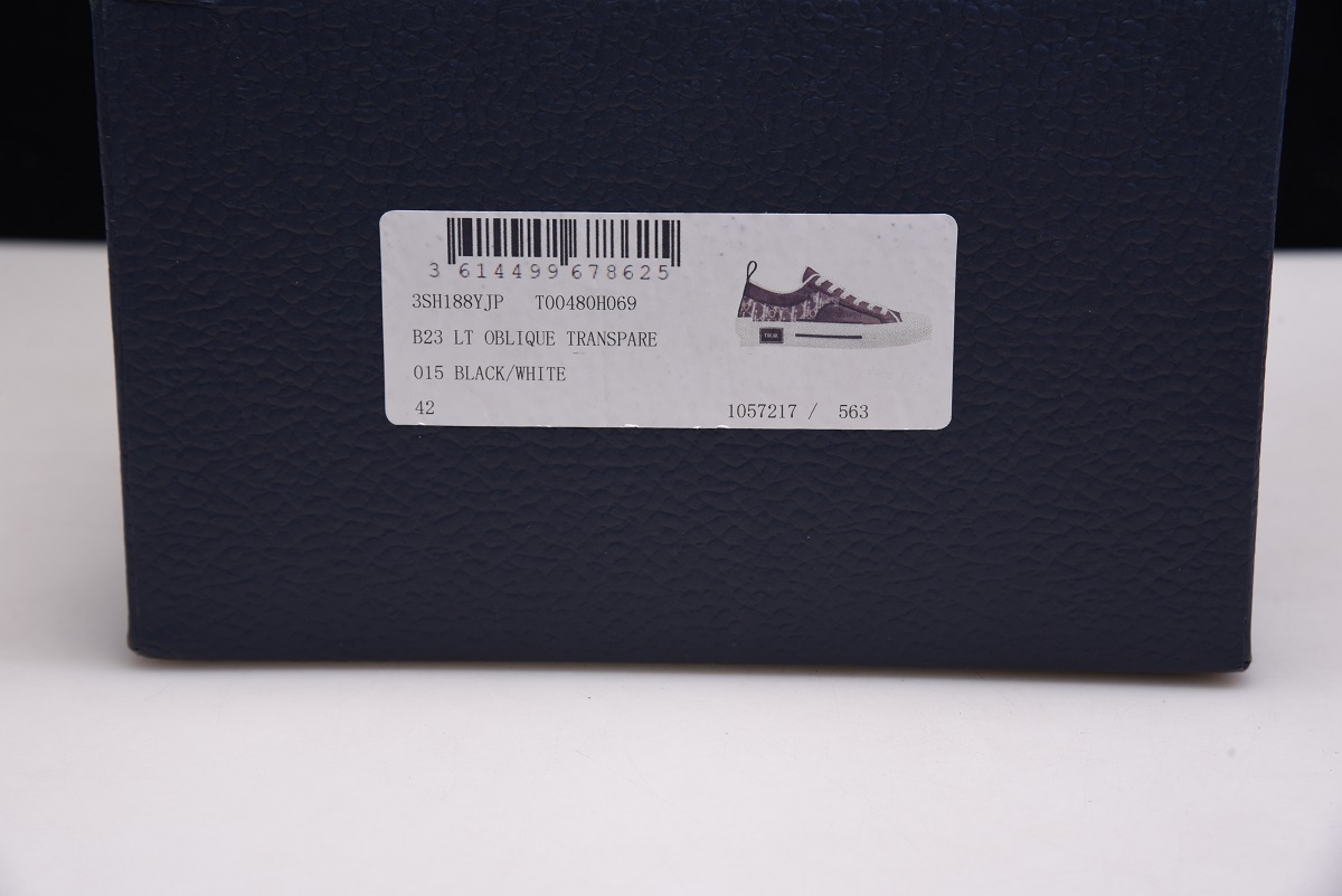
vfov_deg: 14.4
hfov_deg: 21.5
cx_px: 671
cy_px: 448
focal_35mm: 95
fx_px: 3542
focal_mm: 95
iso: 100
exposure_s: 1/125
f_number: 11
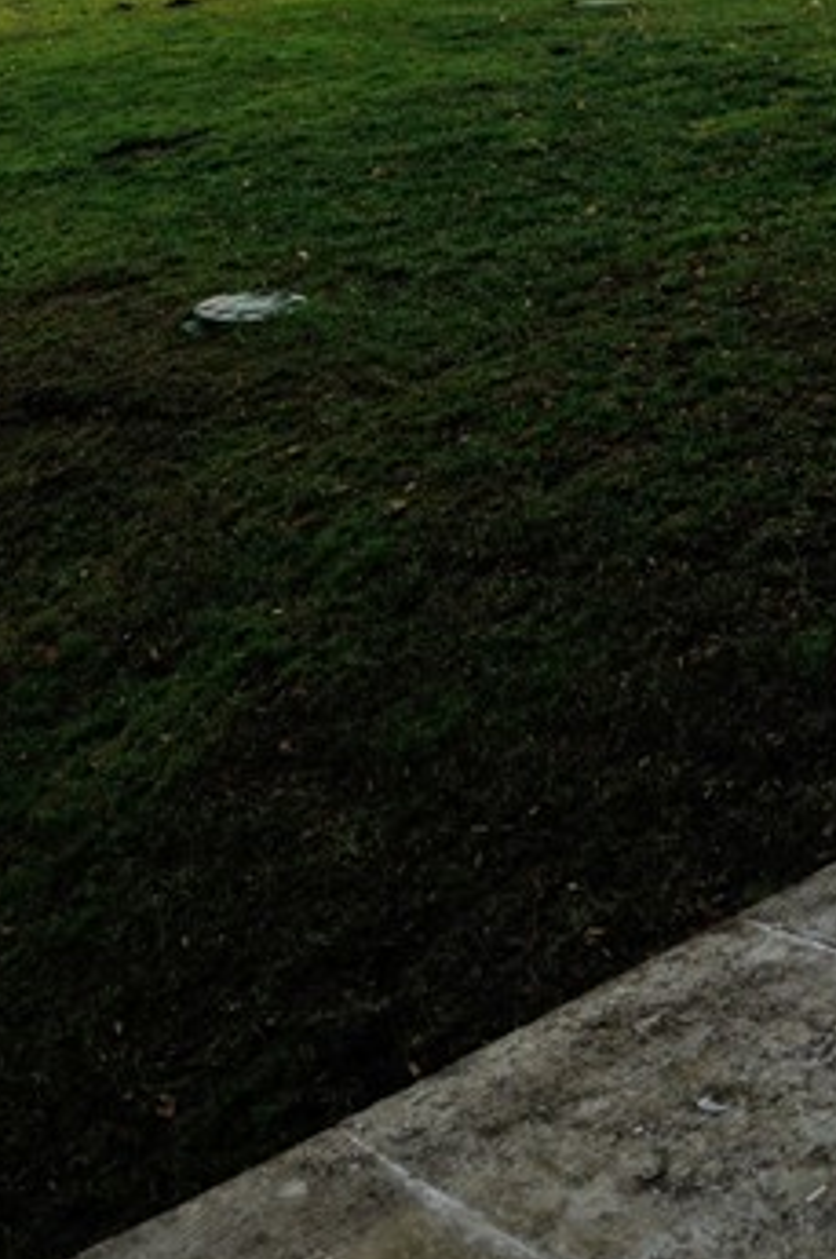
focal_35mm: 47
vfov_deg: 35.9
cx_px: 681
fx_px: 1642
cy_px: -117
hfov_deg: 27.9
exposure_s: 1/250
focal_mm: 12
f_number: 9
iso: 250
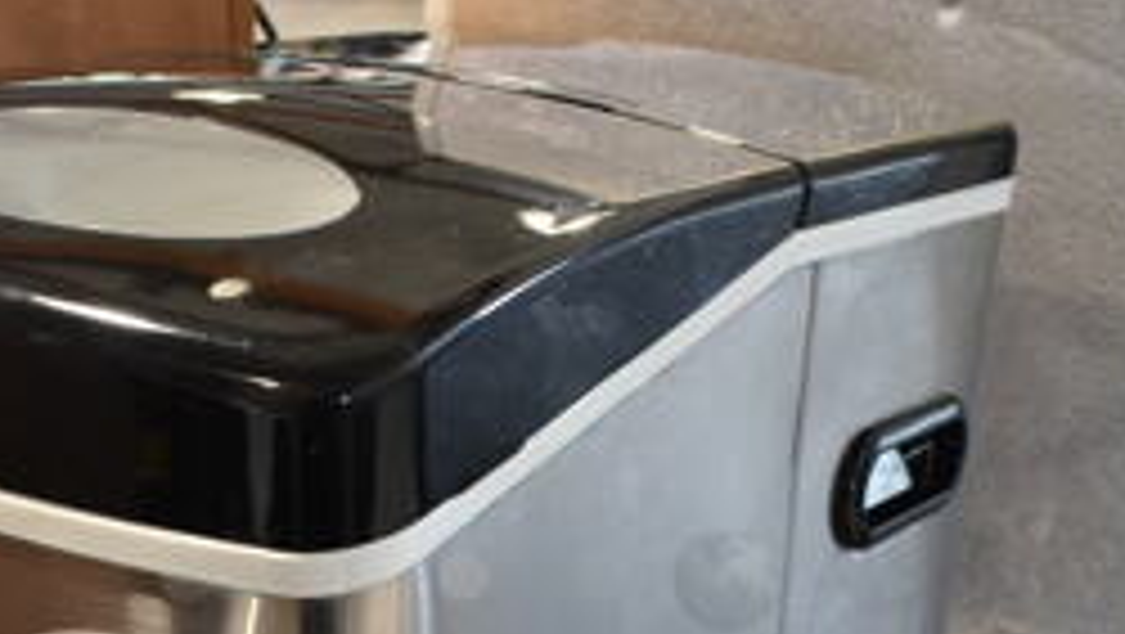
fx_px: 2060
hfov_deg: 30.5
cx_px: 464
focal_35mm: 69
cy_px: 760
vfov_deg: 16.8
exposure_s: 1/30
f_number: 3.5
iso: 500
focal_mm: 18
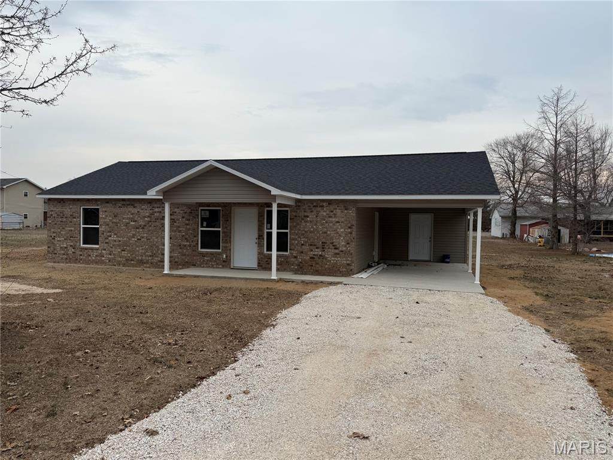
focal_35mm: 24
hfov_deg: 71.6
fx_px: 425
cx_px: 306
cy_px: 230
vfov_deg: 56.8
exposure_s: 1/1770
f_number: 1.78
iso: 80
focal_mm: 6.76
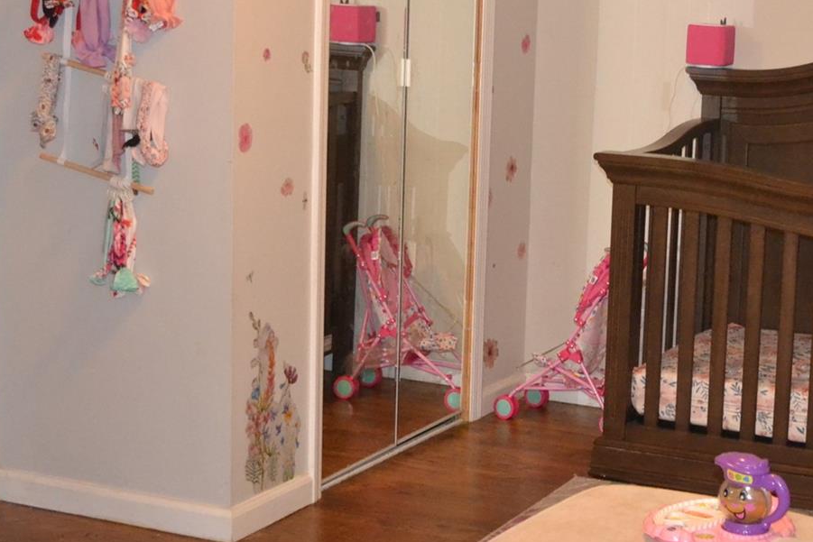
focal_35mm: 75
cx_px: 613
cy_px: 225
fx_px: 1694
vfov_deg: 18.2
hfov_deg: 26.6
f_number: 4
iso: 2800
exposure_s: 1/60
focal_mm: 22
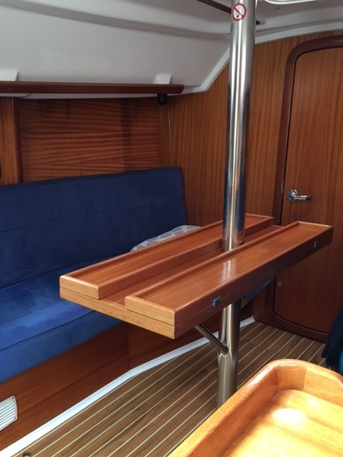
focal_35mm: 35
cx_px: 156
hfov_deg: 40.7
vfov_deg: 52.6
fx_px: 462
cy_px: 233
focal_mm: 4.15
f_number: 2.2
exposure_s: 1/17
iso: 64
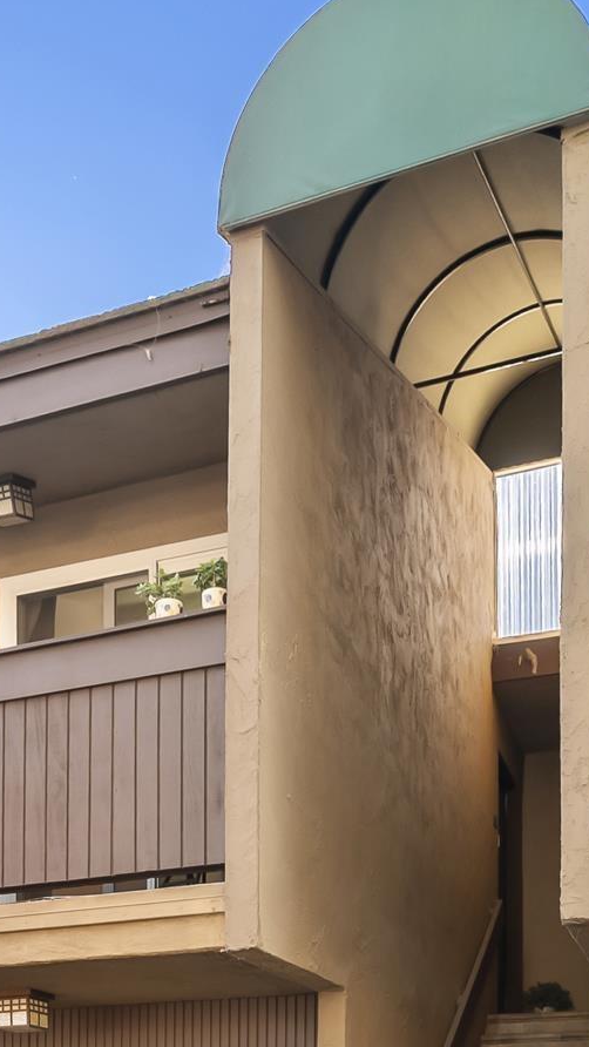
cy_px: 769
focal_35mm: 47
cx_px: 232
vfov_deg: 42.5
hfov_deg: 25.4
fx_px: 1304
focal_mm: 16
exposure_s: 1/30
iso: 500
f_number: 8
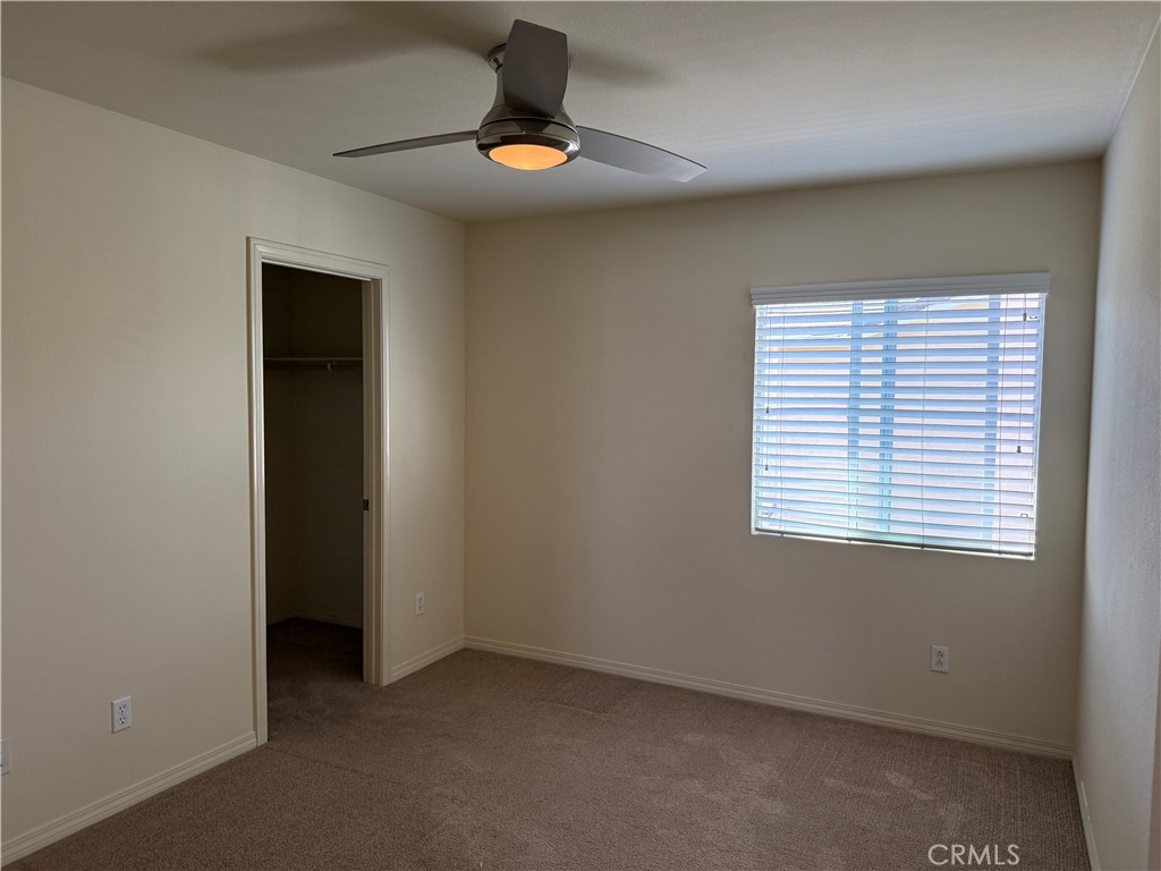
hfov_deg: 71.6
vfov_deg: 56.8
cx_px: 580
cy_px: 436
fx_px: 805
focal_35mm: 24
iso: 200
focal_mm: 6.76
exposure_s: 1/164
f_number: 1.78
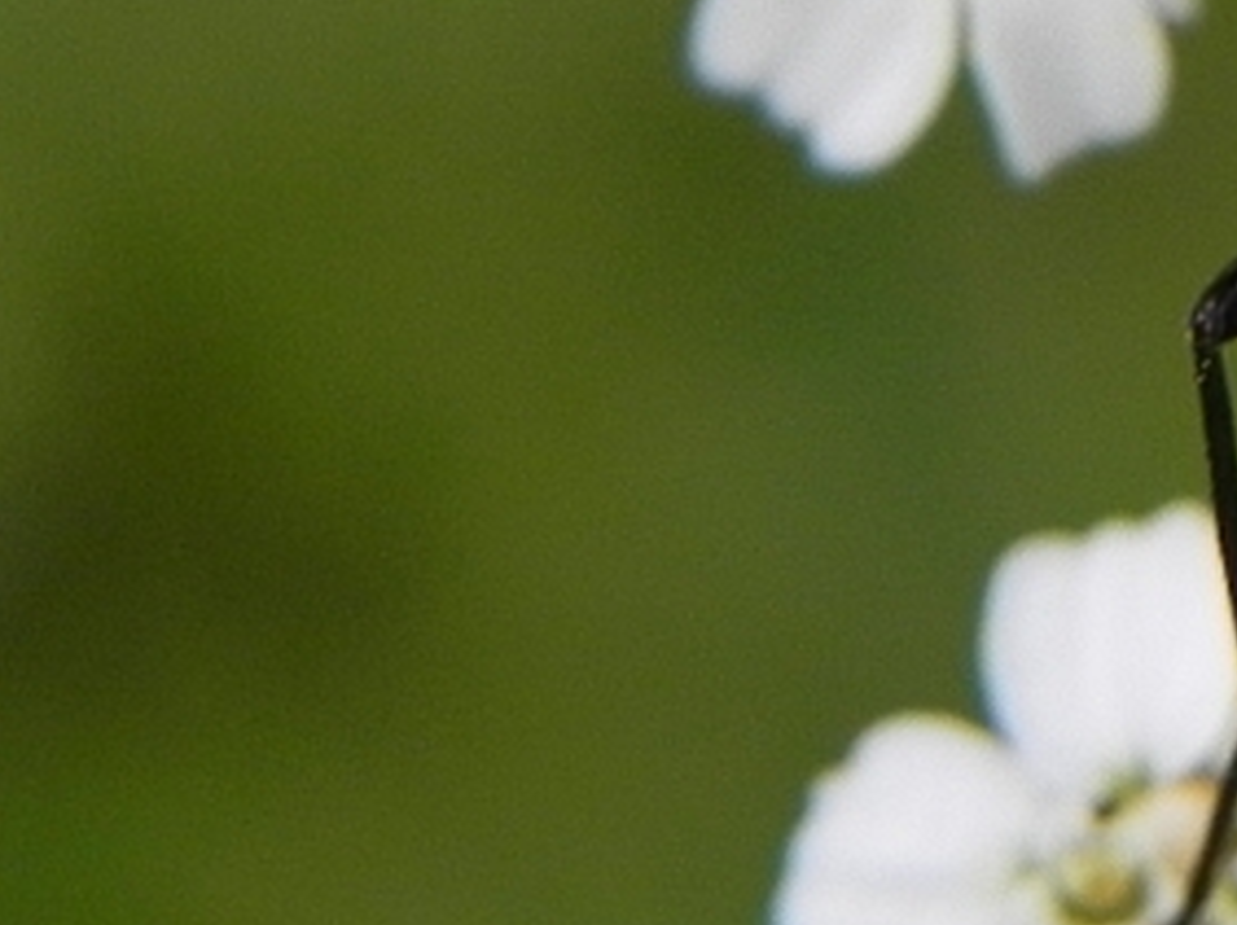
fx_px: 11033
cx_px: 1917
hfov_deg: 6.3
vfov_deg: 4.8
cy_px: -215
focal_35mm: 309
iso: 160
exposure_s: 1/132
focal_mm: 15.1
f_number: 4
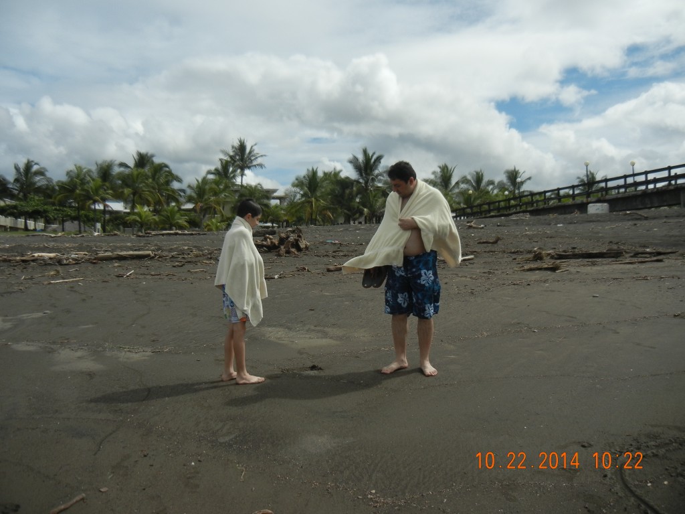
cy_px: 257
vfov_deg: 46.8
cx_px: 342
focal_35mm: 30
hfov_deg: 60.0
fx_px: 594
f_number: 7
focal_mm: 5.4
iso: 160
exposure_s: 1/872
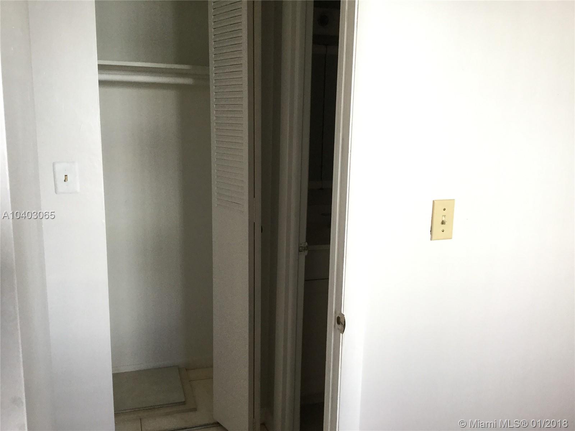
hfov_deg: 58.4
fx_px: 515
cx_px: 288
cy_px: 216
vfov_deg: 45.4
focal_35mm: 31
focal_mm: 3.3
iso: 25
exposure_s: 1/30
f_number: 2.4
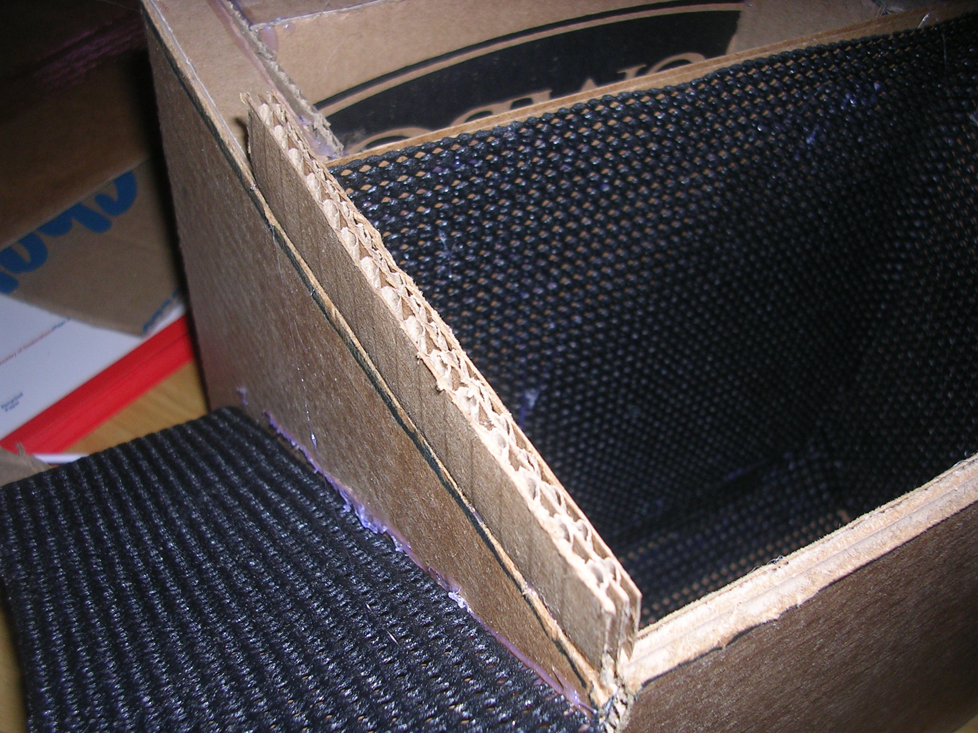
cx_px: 489
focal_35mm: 38
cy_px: 366
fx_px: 1074
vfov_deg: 37.7
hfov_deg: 49.0
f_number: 2.8
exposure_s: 1/60.1
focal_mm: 5.8
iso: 50
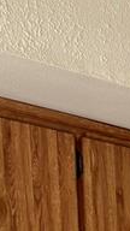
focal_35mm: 163
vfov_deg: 10.2
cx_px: 283
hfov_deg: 7.1
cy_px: 657
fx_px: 999
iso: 125
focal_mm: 6.76
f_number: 1.78
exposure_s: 1/60
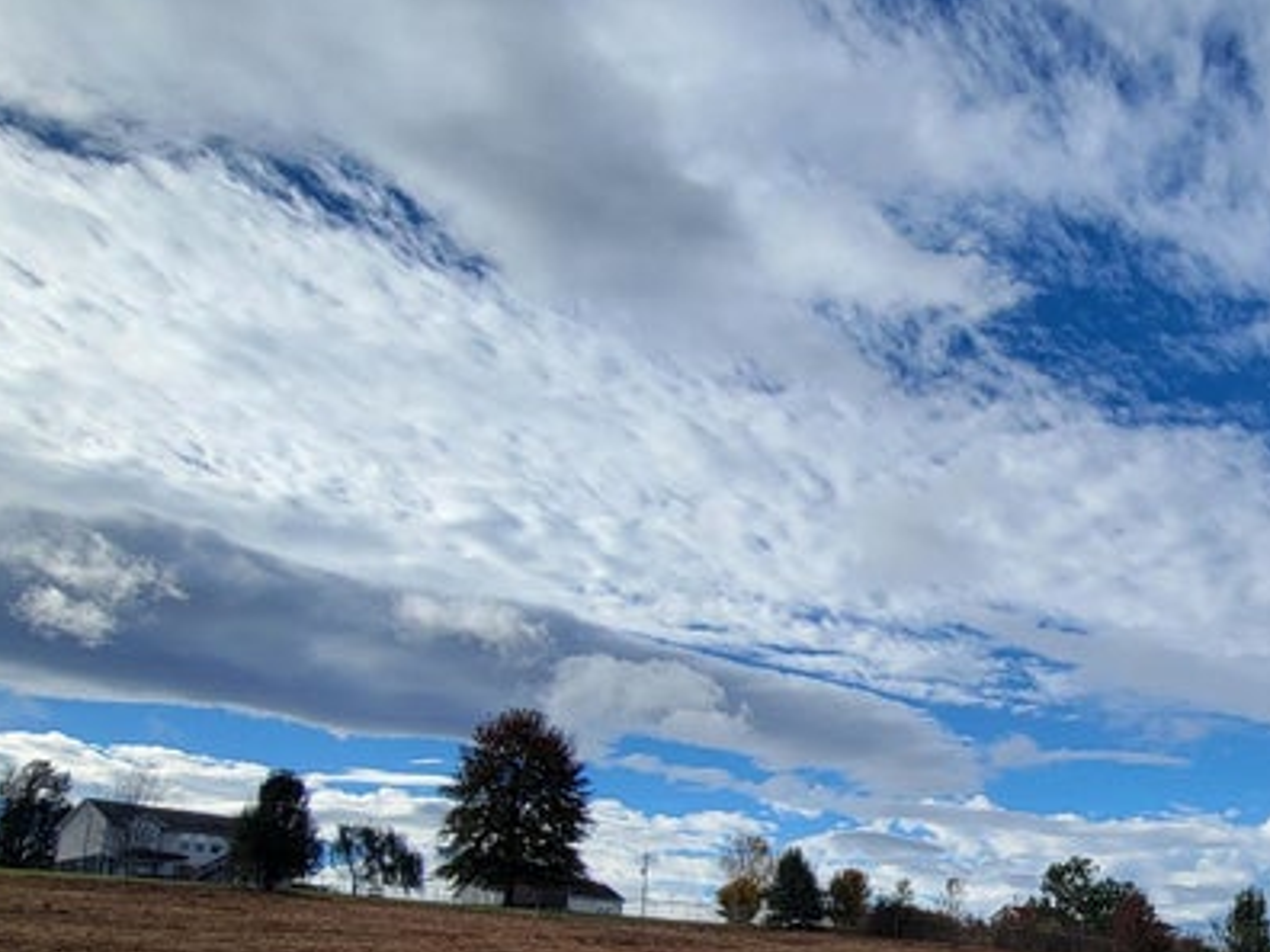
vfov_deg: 47.1
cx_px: 1070
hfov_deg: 57.2
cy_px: 760
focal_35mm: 28
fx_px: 1027
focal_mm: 2.2
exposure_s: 1/2000
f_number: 2.2
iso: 50
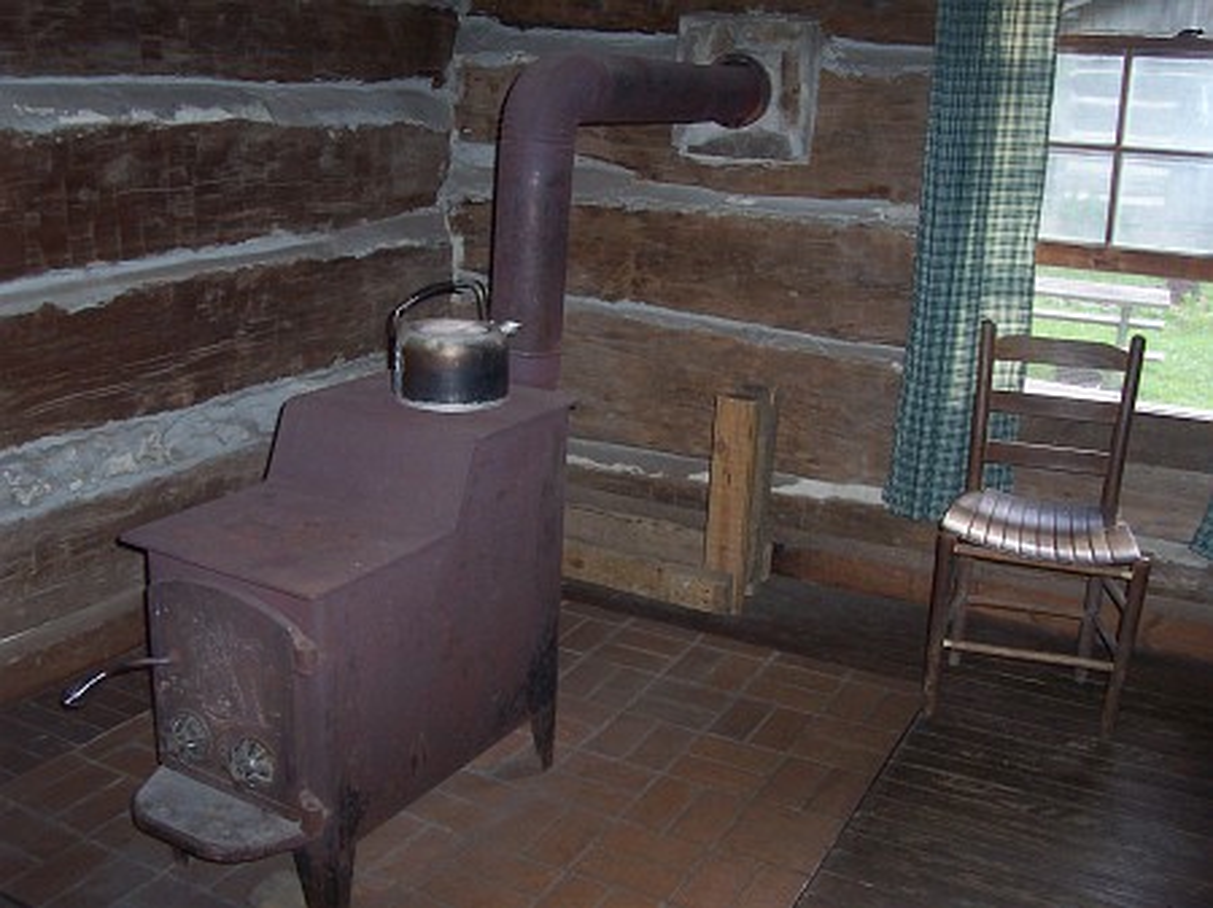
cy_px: 454
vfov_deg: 38.6
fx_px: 1296
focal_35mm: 37
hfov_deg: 50.2
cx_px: 606
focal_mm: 5.6
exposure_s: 1/60
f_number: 2.8
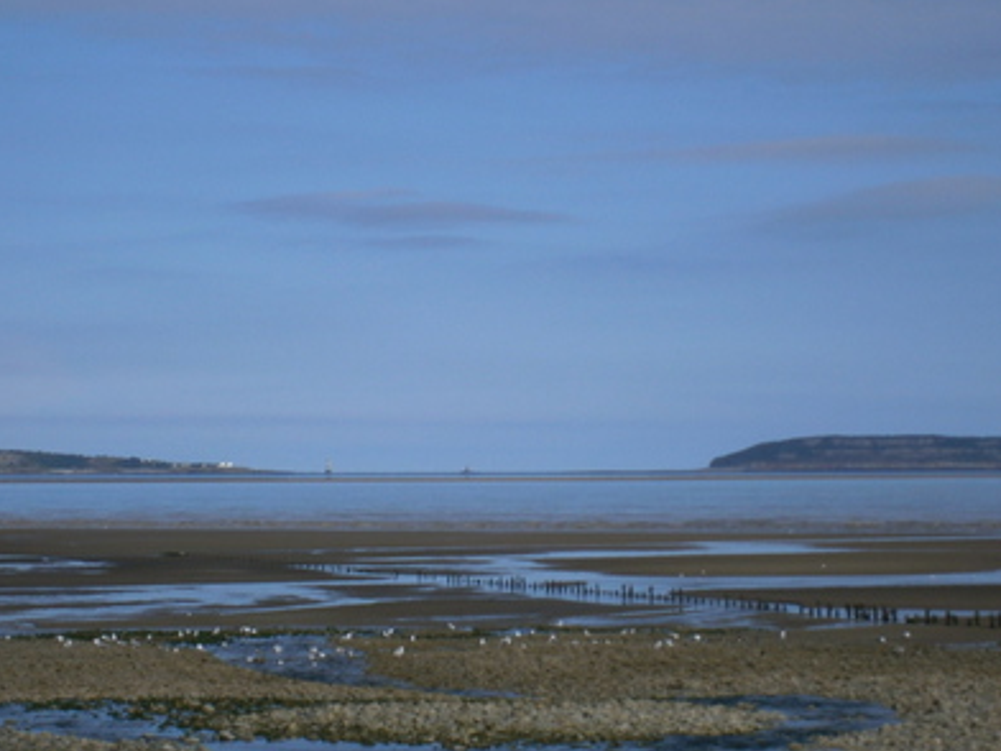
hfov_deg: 14.9
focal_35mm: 132
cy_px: 386
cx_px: 506
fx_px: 3817
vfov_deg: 11.2
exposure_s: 1/125
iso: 80
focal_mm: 17.8
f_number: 15
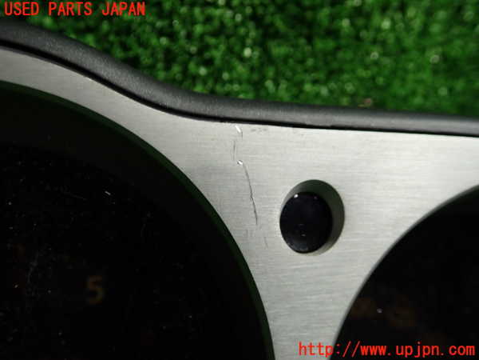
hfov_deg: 60.0
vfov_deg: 46.8
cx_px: 240
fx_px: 415
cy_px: 180
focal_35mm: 30
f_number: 2.3
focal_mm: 5.4
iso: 200
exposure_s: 1/50
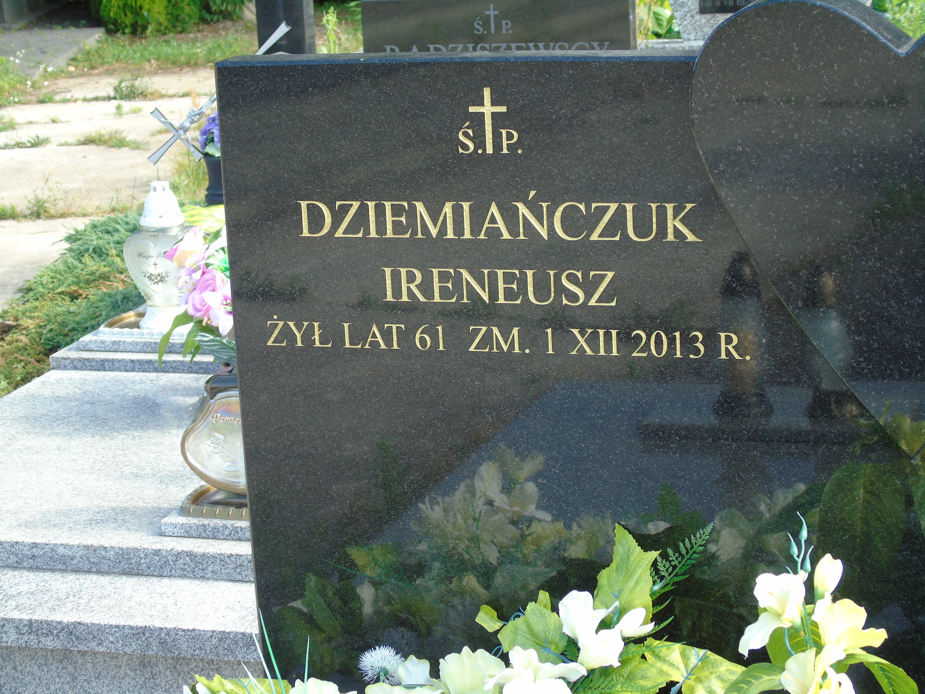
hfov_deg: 23.8
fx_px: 2191
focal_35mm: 82
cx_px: 462
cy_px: 347
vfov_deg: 18.0
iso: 80
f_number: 4.1
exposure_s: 1/80
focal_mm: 15
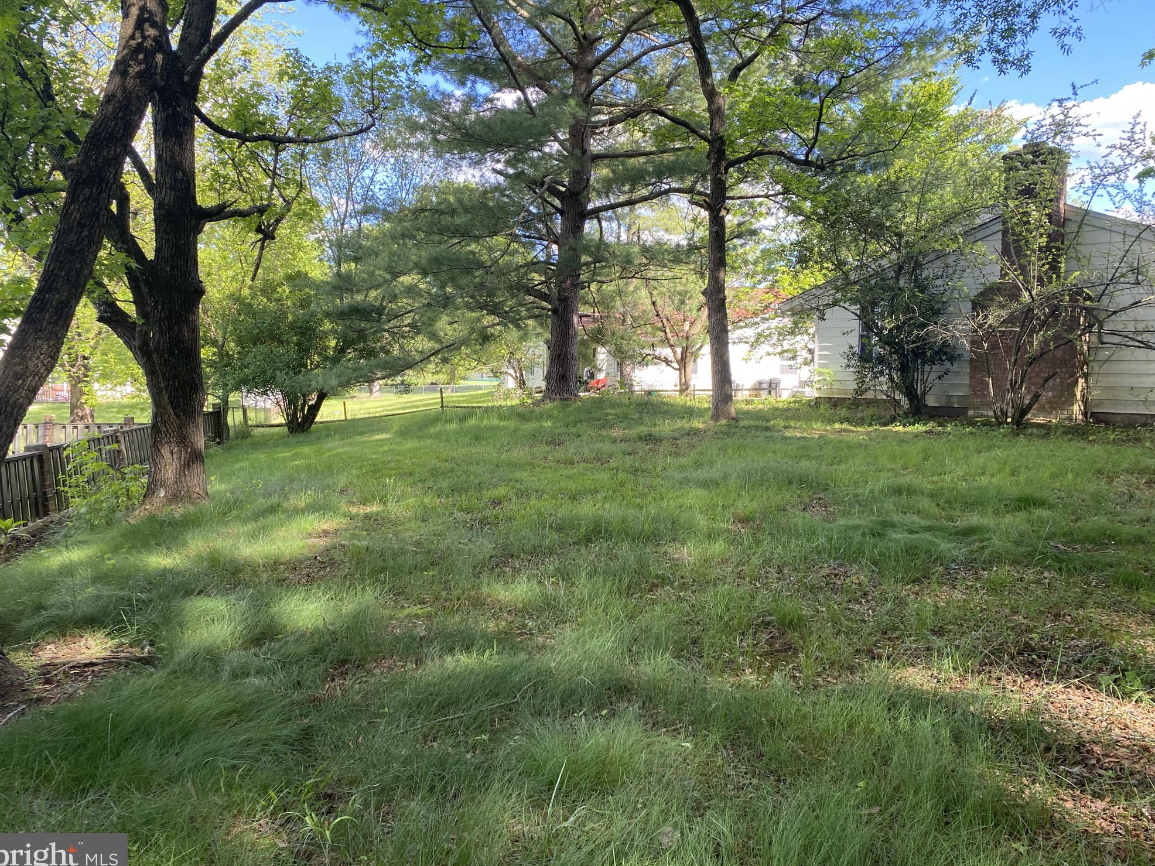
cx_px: 581
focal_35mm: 27
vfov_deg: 51.4
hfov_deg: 65.3
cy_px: 432
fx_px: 901
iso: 32
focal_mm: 4.25
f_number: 1.8
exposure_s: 1/193
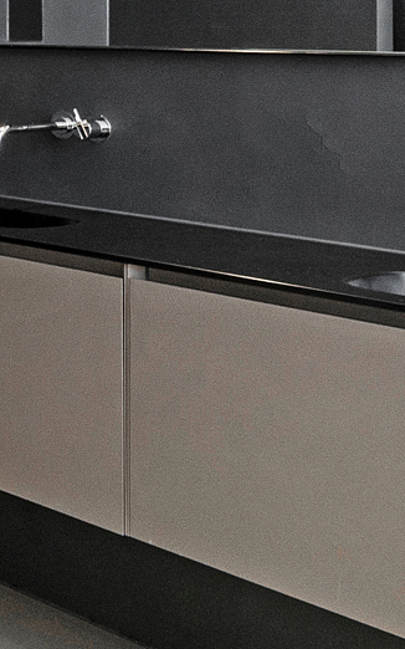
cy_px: 91
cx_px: -727
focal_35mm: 70
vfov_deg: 28.5
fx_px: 1237
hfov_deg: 12.0
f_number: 8
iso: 320
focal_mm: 14
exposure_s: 1/10
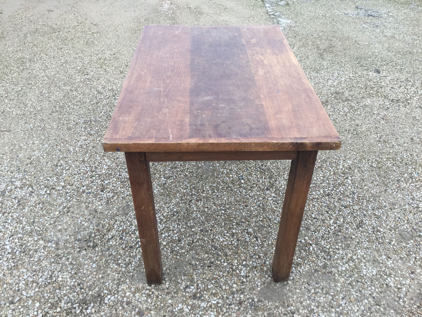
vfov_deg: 45.4
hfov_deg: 58.4
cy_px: 158
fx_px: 378
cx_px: 211
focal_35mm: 31
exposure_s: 1/100
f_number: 2.4
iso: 50
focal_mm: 3.3
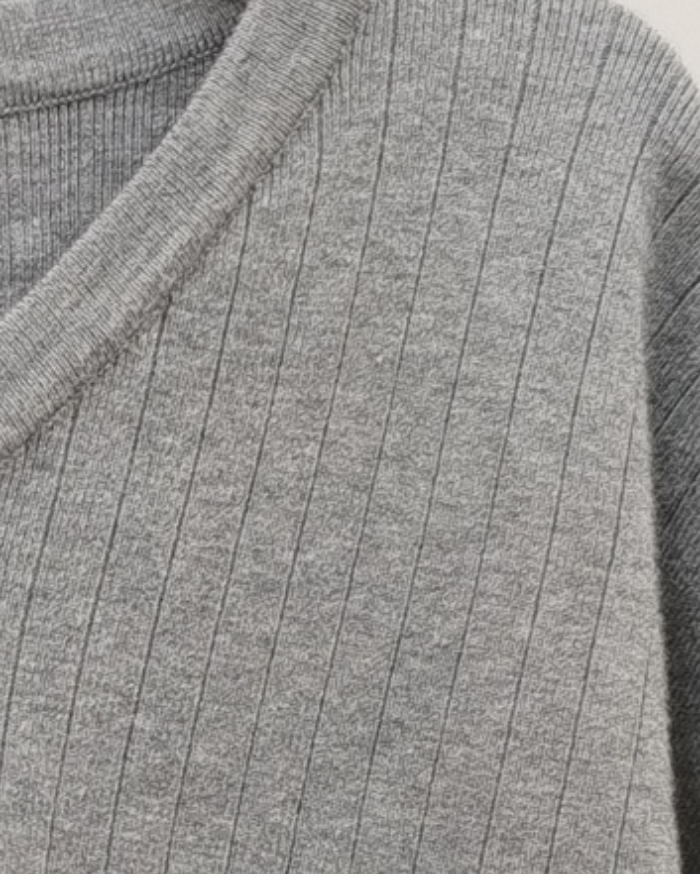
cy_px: 1260
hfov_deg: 9.2
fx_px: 3987
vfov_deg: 12.0
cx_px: -843
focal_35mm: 154
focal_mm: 4.75
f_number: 1.8
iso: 215
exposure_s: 1/60
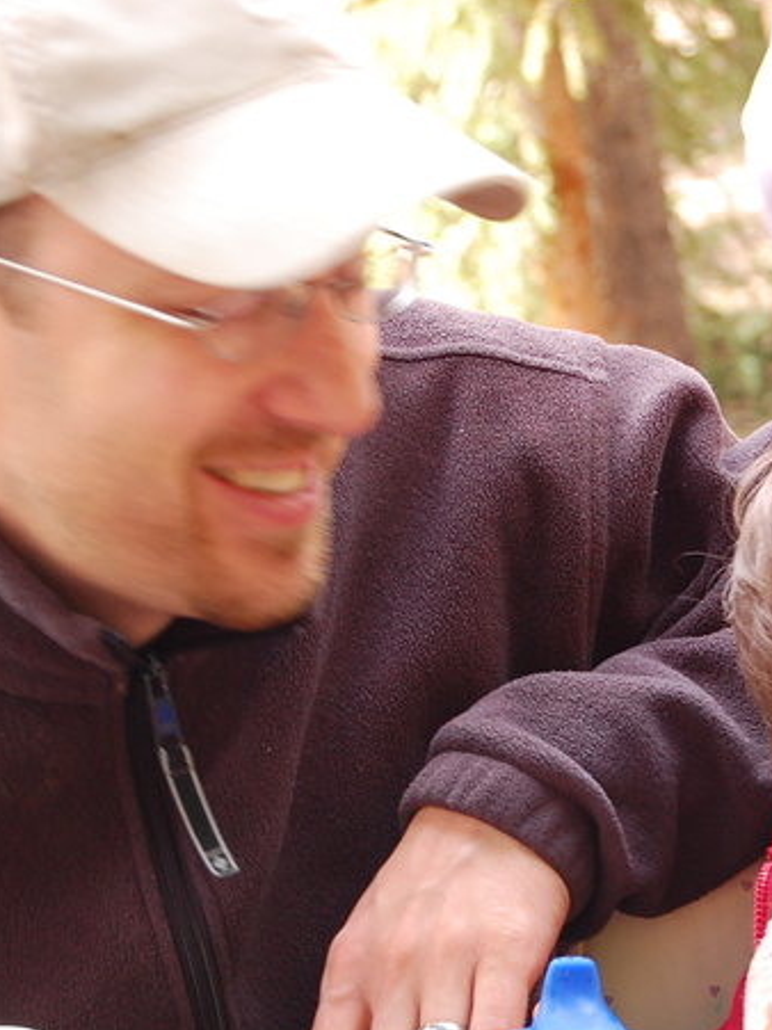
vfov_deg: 12.5
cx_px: 571
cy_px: 771
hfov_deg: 9.4
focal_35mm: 157
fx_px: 4671
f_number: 5.6
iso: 400
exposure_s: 1/40
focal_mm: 48
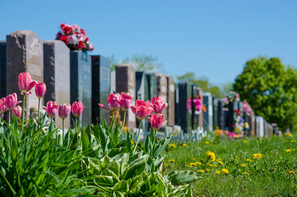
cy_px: 98
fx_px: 1050
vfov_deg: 10.7
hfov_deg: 16.1
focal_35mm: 128
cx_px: 148
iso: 250
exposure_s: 1/1000
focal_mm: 85
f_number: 8
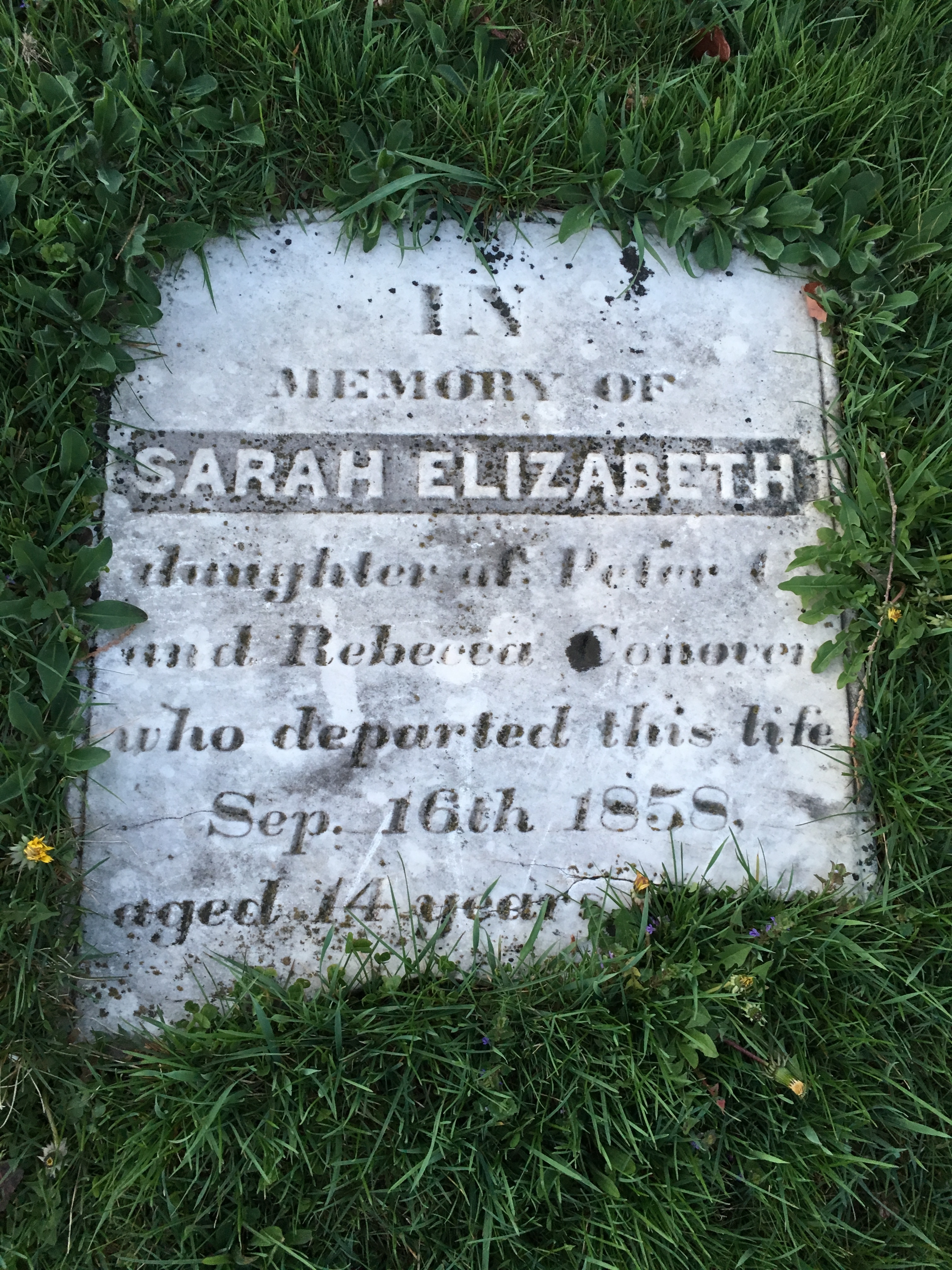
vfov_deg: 61.7
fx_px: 1063
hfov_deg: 48.2
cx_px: 476
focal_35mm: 29
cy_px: 635
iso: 80
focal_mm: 4.15
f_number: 2.2
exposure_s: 1/30
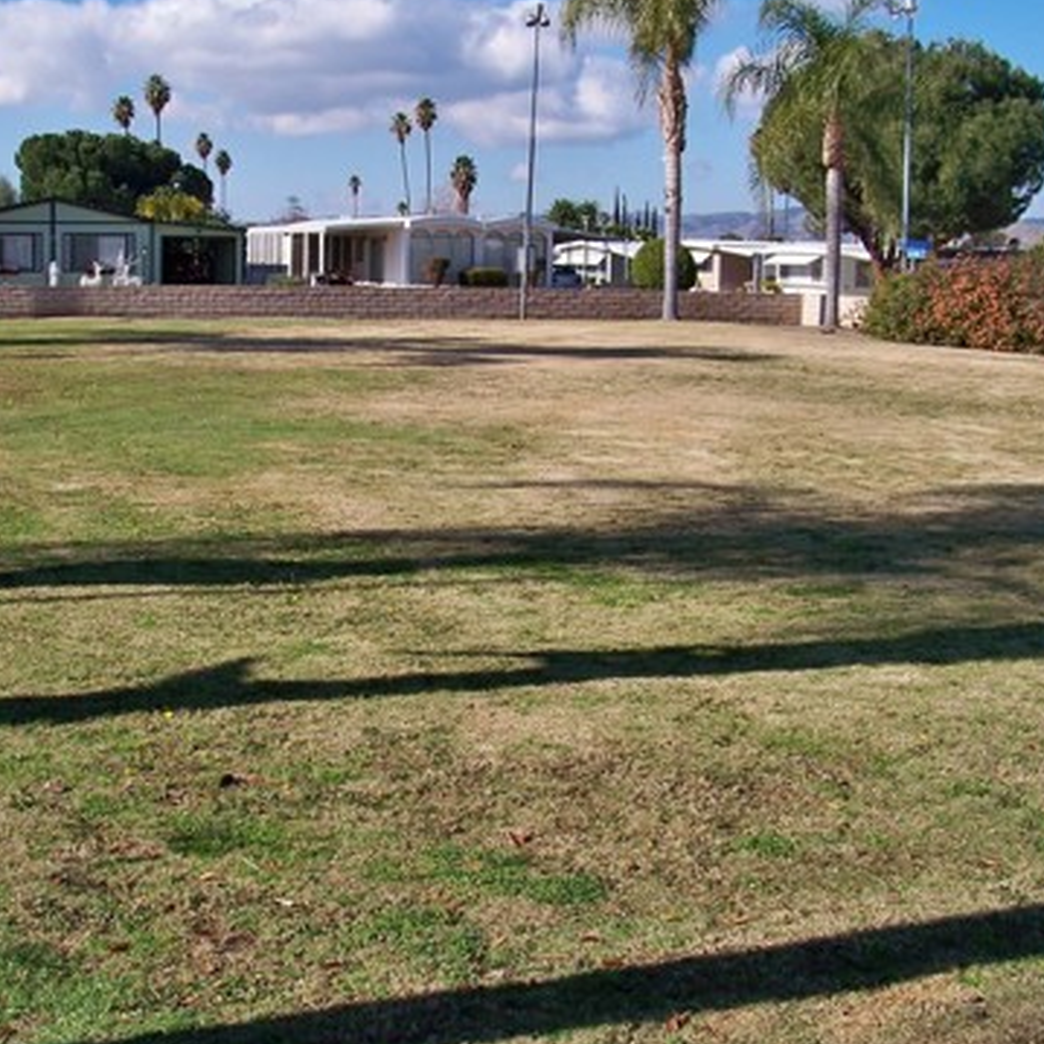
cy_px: 512
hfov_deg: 32.6
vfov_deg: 32.8
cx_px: 387
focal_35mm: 52
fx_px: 1774
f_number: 4
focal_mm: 5.85
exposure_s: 1/640
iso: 64
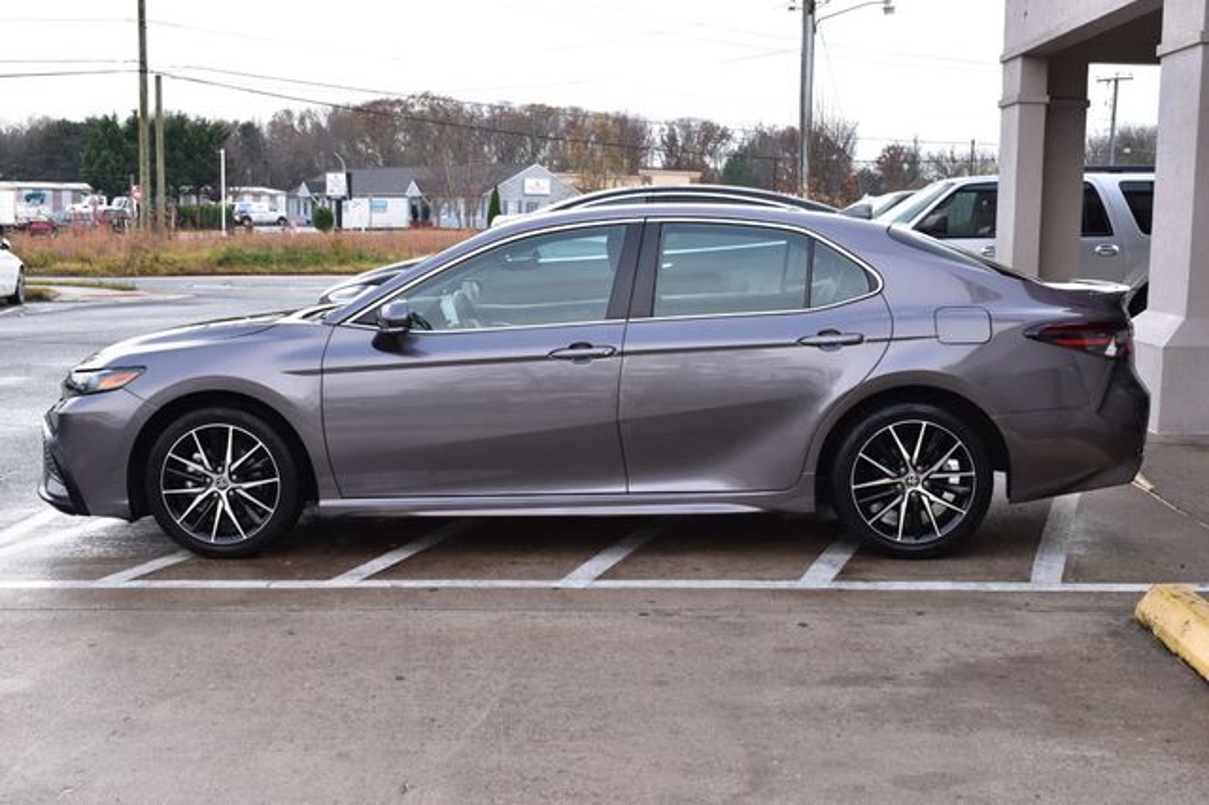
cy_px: 402
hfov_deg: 43.6
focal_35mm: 45
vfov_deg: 29.8
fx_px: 1510
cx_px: 604
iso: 400
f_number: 10
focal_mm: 30
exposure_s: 1/160
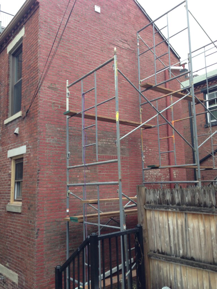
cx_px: 108
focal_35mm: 33
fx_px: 276
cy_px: 144
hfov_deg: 42.9
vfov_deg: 55.4
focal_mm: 4.13
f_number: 2.4
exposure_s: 1/130
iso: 50
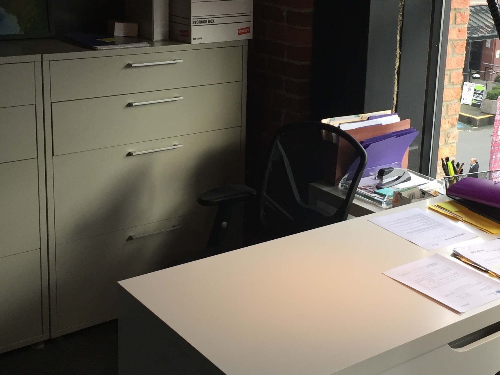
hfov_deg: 34.7
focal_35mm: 55
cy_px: 118
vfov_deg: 26.4
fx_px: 794
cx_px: 320
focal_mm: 4.15
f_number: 2.2
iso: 32
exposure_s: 1/40
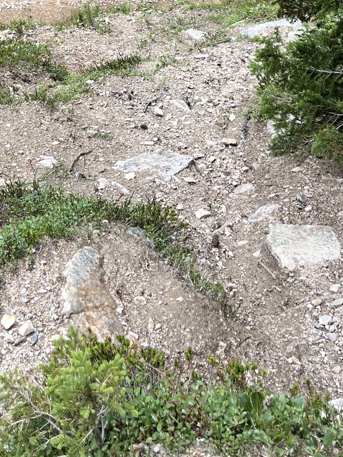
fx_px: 899
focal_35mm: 68
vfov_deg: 25.3
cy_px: -110
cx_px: 86
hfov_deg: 21.4
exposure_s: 1/311
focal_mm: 5.1
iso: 50
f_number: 1.6
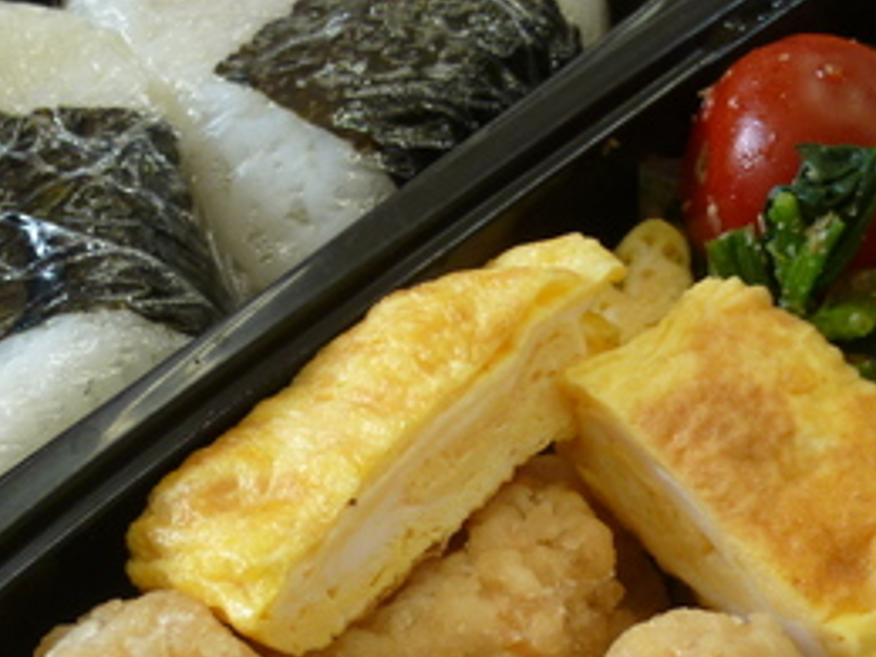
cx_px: 414
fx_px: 1493
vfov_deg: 24.4
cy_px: 539
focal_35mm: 59
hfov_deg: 32.7
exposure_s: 1/80
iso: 80
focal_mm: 4.3
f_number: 2.2
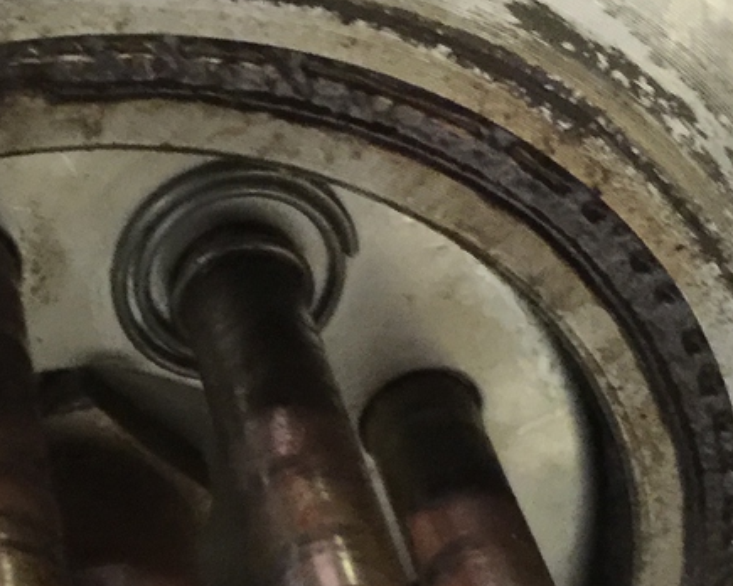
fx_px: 1974
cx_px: -37
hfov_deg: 20.2
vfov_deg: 15.9
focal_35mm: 91
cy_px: 785
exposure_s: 1/4
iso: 100
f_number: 2.2
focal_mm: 4.15
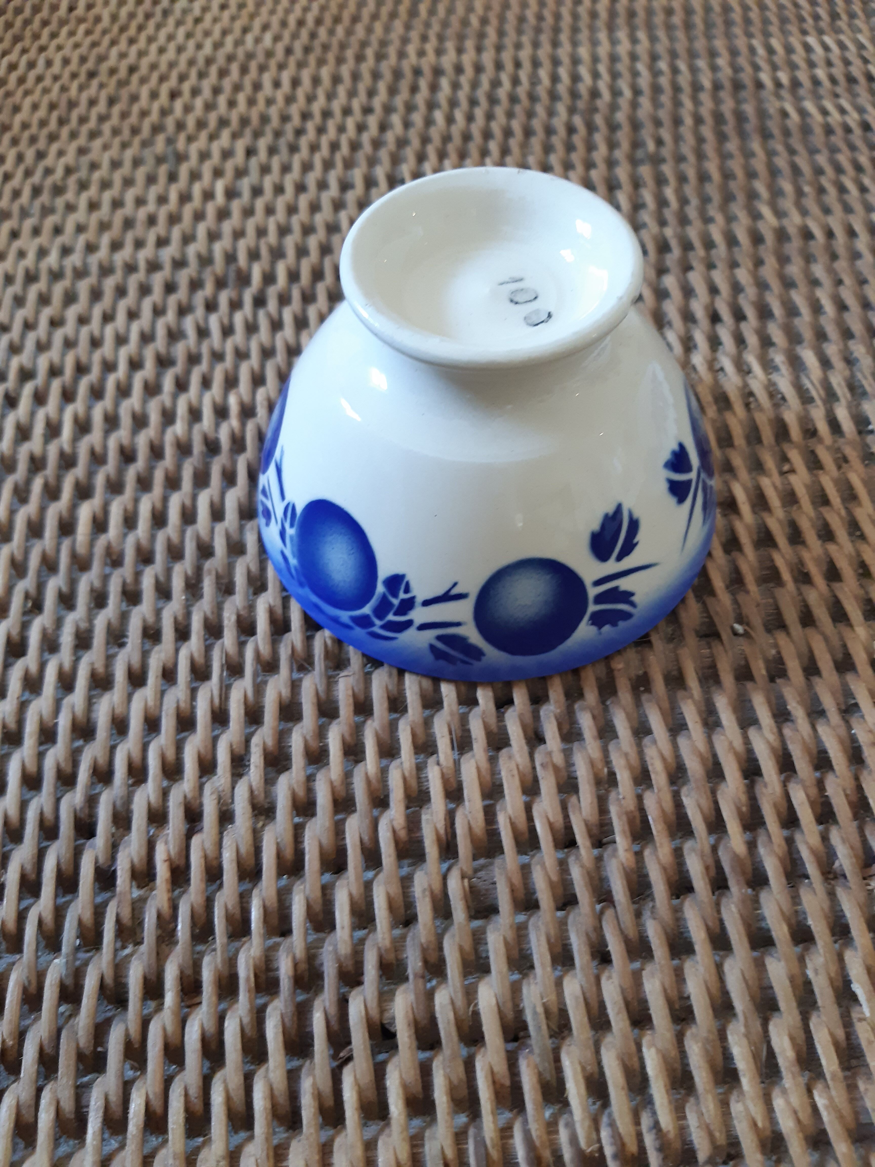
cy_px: 584
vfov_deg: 67.3
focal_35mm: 26
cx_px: 438
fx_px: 876
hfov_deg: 53.1
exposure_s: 1/50
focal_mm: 3.92
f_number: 1.7
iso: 200
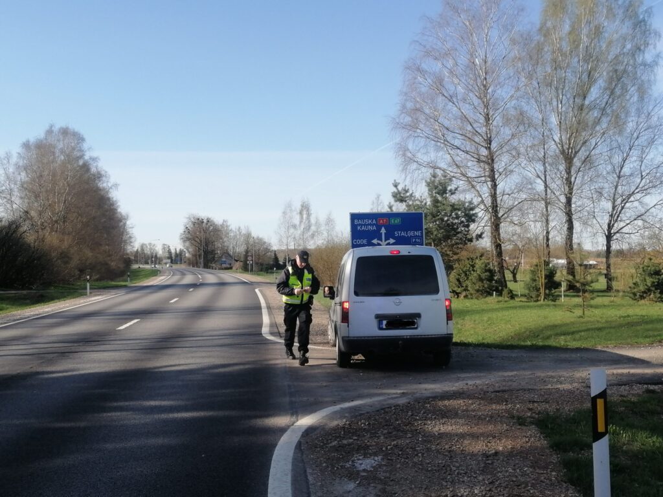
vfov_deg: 38.7
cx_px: 332
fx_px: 709
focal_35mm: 37
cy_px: 248
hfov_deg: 50.1
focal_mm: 3.96
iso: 50
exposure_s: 1/940
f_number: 1.8
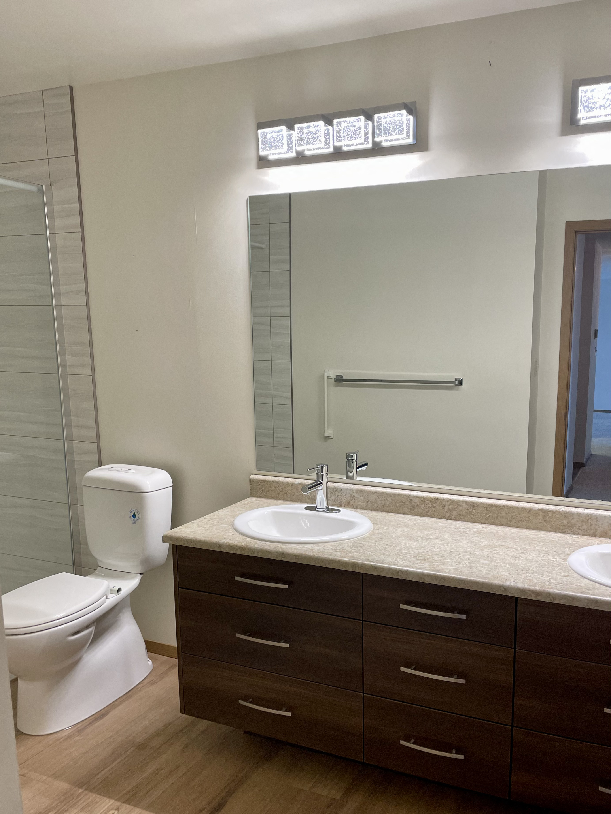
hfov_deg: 53.1
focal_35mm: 26
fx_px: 612
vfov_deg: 67.3
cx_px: 306
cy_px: 407
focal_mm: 4.2
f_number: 1.6
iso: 125
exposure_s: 1/120
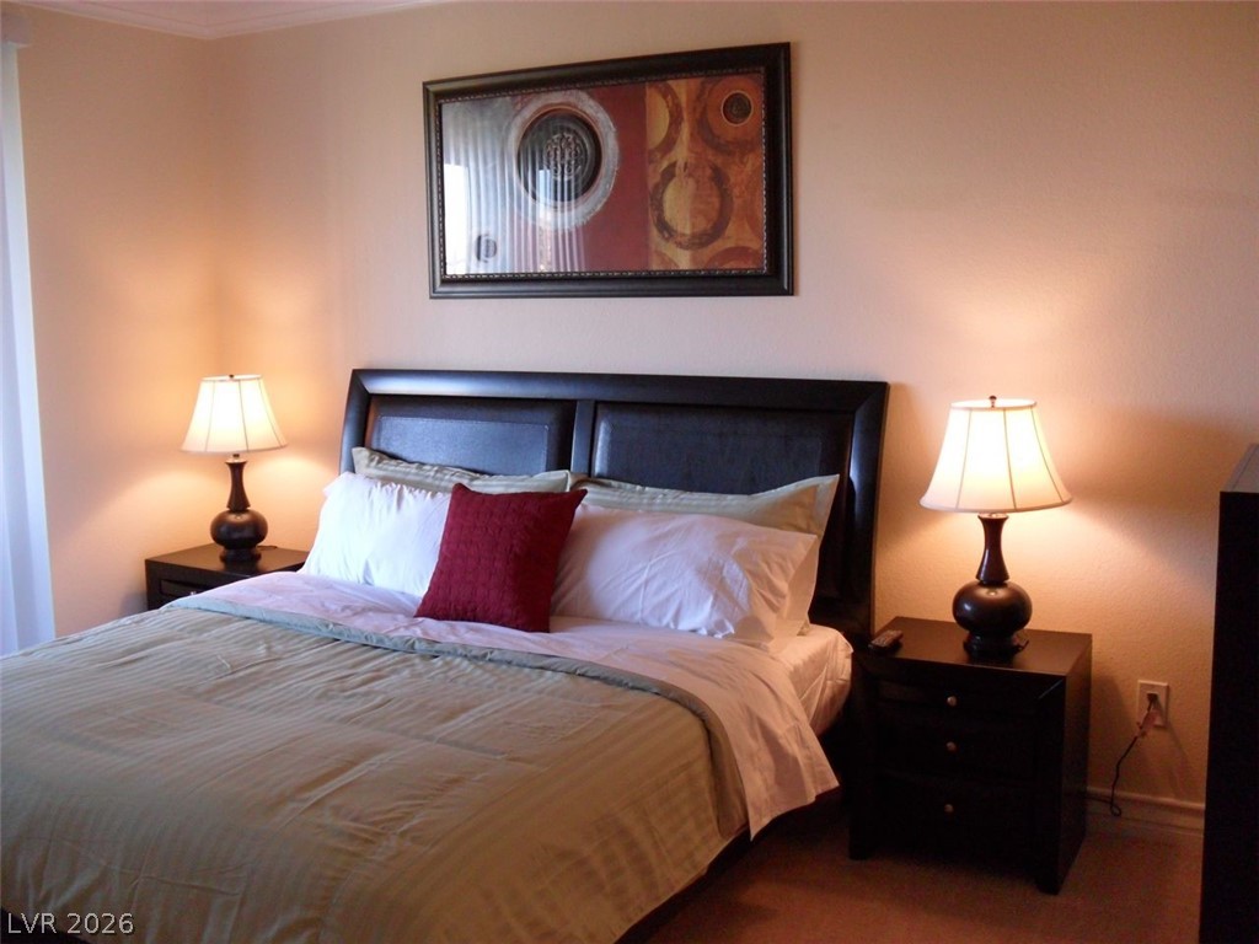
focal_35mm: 35
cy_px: 472
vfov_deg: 40.7
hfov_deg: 52.6
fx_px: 1273
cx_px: 630
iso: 200
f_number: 3
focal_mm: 6.3
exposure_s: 1/45
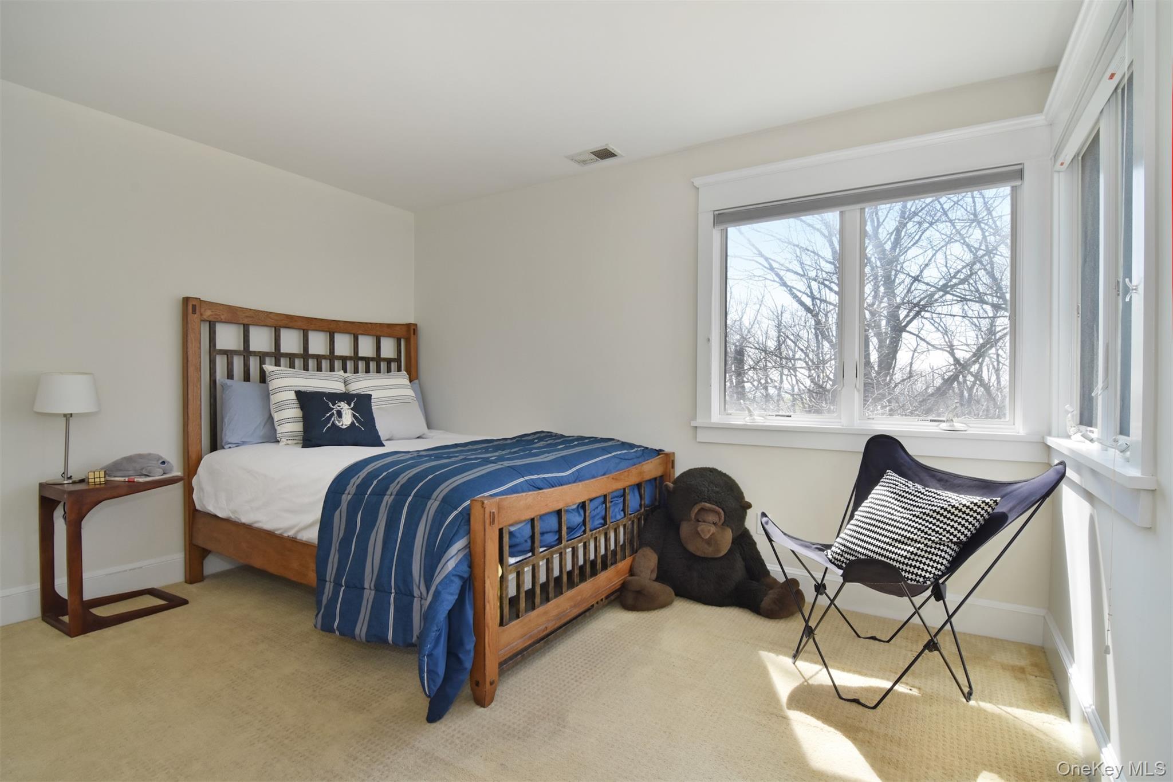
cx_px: 586
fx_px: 538
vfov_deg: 72.0
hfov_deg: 95.0
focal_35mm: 16
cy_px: 391
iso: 640
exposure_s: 1/100
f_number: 11
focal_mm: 11
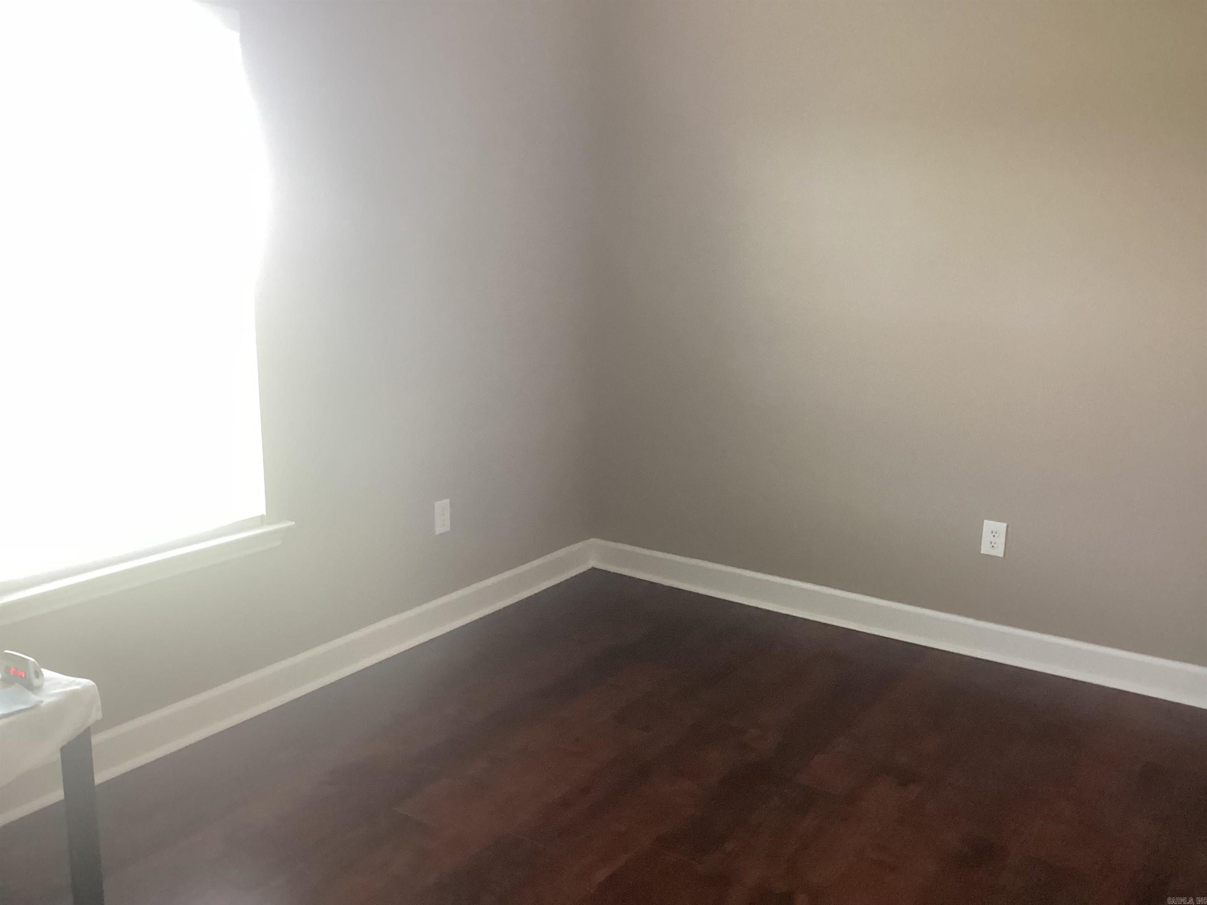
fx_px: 1081
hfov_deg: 58.4
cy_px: 452
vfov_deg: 45.4
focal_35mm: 31
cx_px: 604
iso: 250
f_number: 2.4
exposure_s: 1/40
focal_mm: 3.3
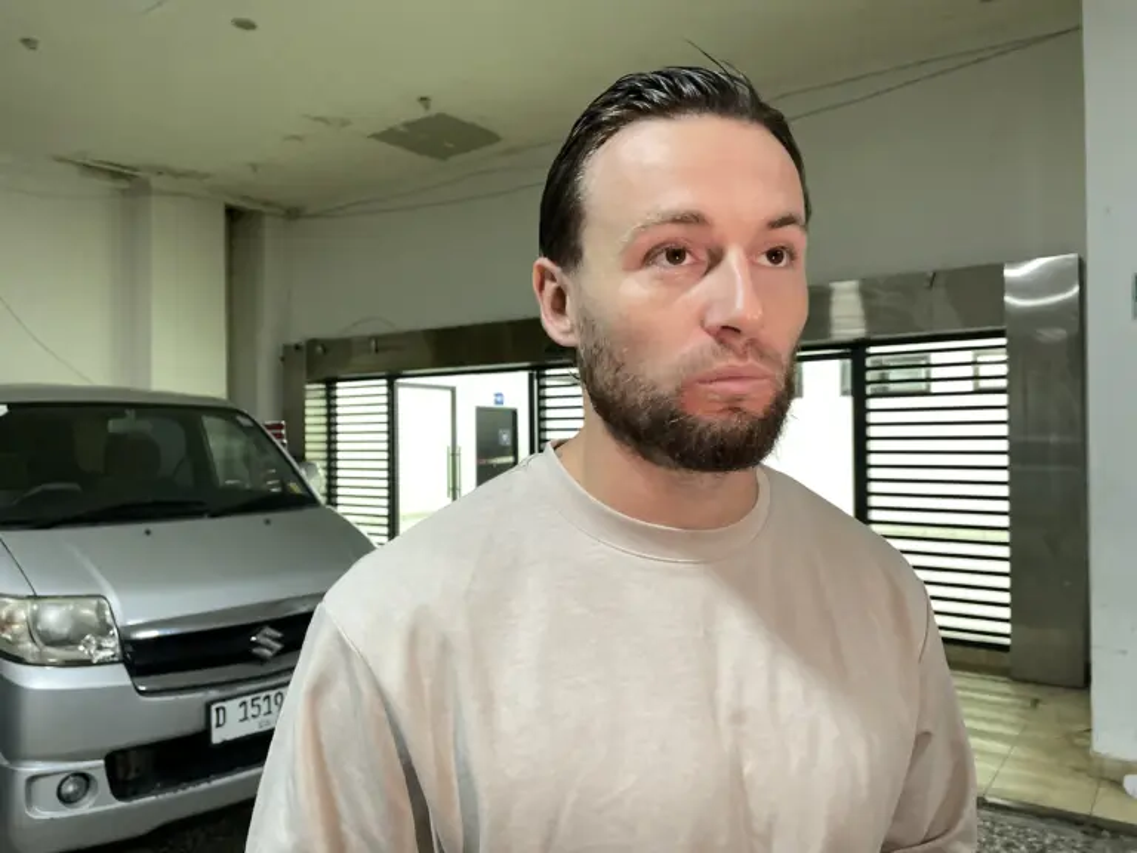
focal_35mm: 26
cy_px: 426
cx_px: 568
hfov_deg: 67.3
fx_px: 854
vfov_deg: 53.1
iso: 320
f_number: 1.6
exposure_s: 1/50
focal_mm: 4.2
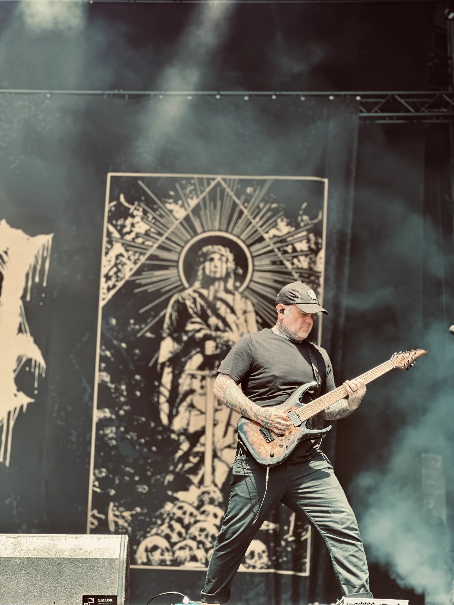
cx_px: 227
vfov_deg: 25.3
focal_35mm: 77
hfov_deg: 19.1
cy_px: 302
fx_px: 1347
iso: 32
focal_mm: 9
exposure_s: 1/121
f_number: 2.8
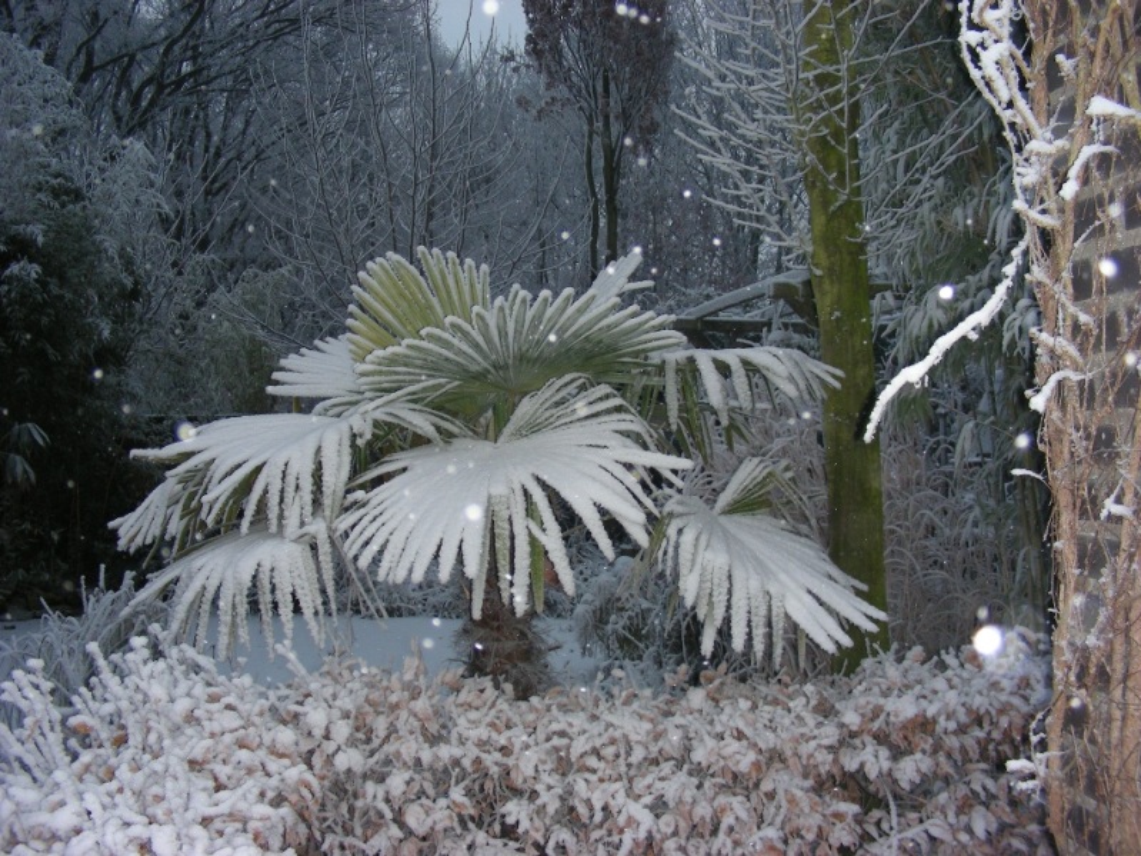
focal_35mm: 38
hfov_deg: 49.0
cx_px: 570
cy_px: 428
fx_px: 1252
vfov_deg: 37.7
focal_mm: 6.3
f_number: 3.5
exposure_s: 1/60
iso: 113
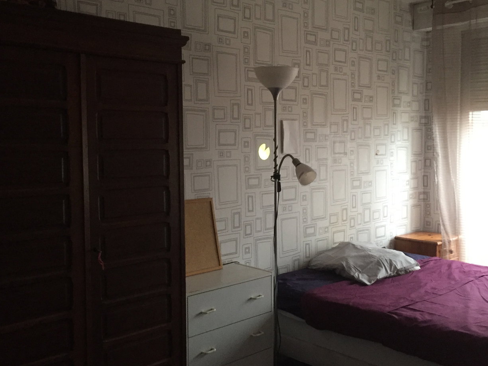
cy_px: 182
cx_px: 242
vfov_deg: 37.7
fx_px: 536
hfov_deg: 49.0
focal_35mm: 38
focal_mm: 4.15
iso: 250
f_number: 2.2
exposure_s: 1/17
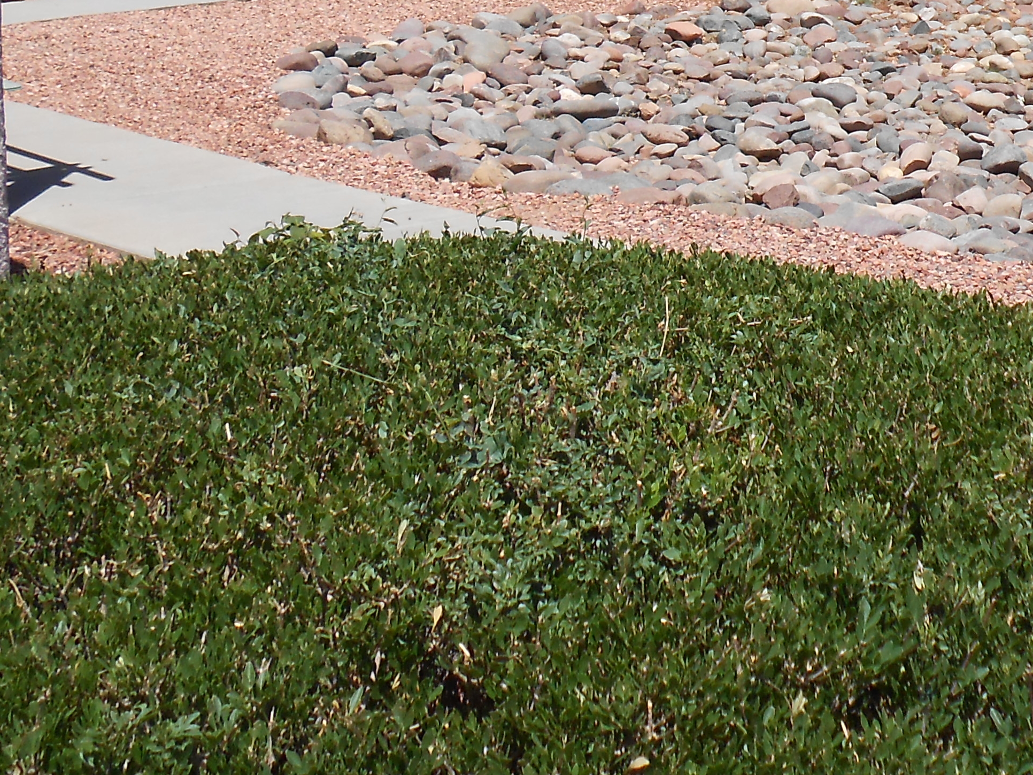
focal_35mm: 62
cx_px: 827
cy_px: -66
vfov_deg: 22.4
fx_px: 1850
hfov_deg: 30.4
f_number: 3.5
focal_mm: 4.6
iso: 100
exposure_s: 1/1250
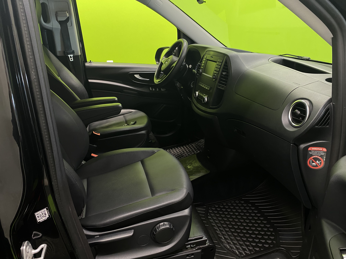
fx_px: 260
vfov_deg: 53.1
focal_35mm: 26
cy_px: 130
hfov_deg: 67.3
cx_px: 173
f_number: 1.8
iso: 320
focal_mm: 4.25
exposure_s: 1/33
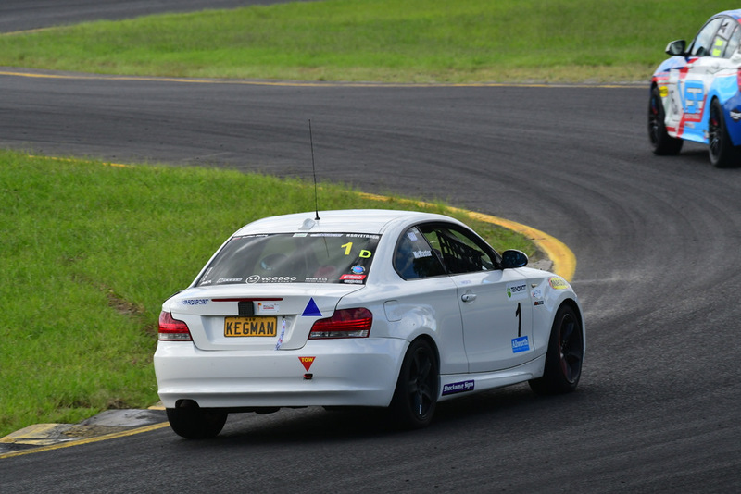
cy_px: 247
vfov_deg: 2.7
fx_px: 10501
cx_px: 370
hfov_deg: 4.0
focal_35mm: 510
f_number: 11
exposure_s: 1/640
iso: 800
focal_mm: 340
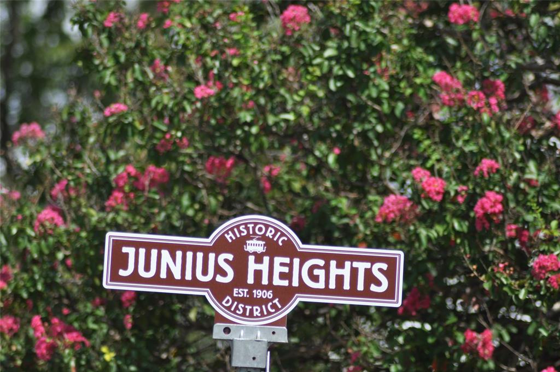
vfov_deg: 4.2
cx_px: 280
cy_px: 186
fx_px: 5127
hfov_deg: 6.3
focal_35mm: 330
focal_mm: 220
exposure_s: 1/1250
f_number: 5
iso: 200
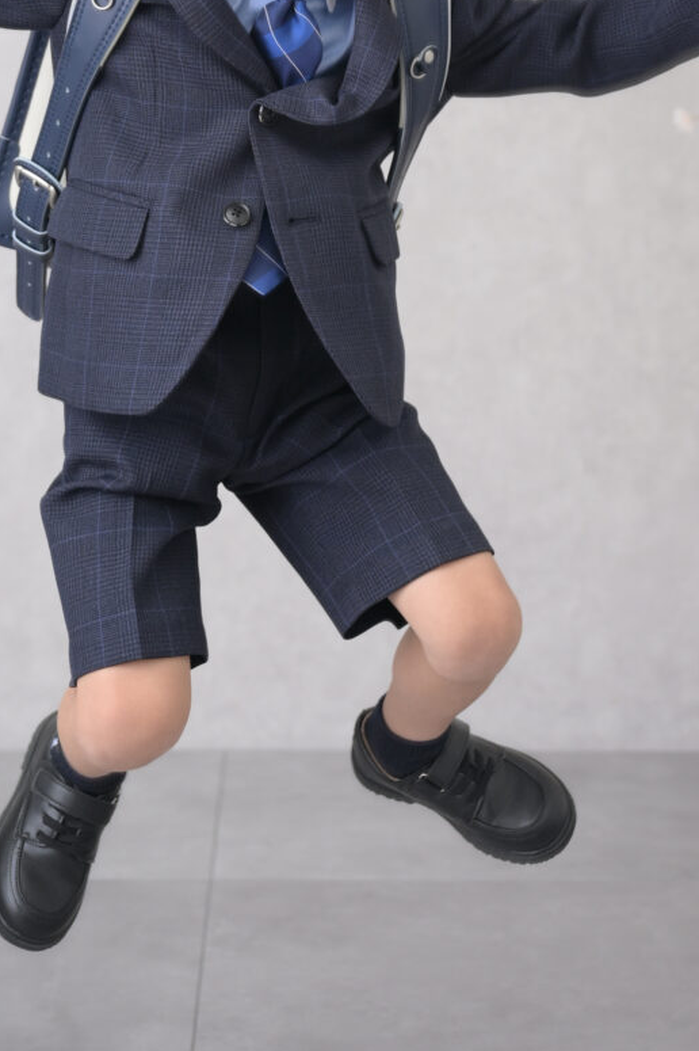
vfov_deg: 25.2
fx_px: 2303
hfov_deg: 17.3
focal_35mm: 79
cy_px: 182
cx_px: 354
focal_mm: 34
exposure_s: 1/200
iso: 250
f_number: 2.8
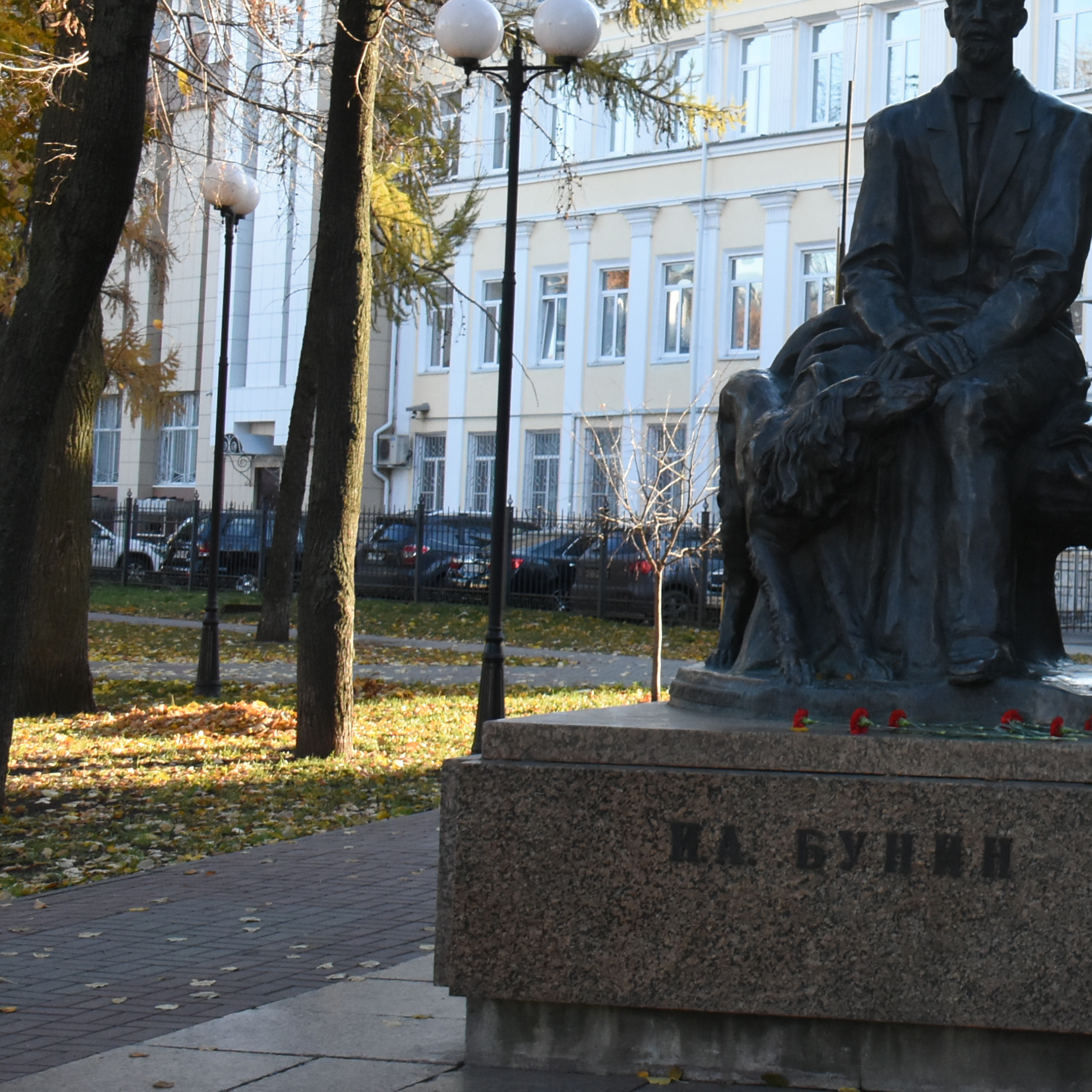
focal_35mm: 77
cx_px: 1225
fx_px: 2749
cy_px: 369
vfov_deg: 22.4
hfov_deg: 21.2
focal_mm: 25
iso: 1250
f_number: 8
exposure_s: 1/250
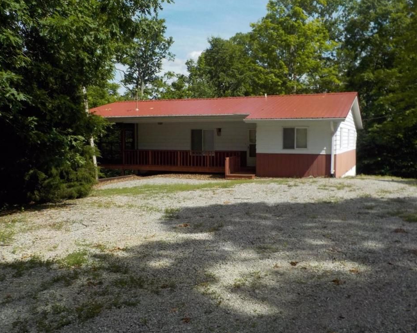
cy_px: 164
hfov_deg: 55.6
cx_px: 226
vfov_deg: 45.8
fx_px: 395
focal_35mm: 32
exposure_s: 1/1250
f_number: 3.3
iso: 125
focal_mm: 4.1
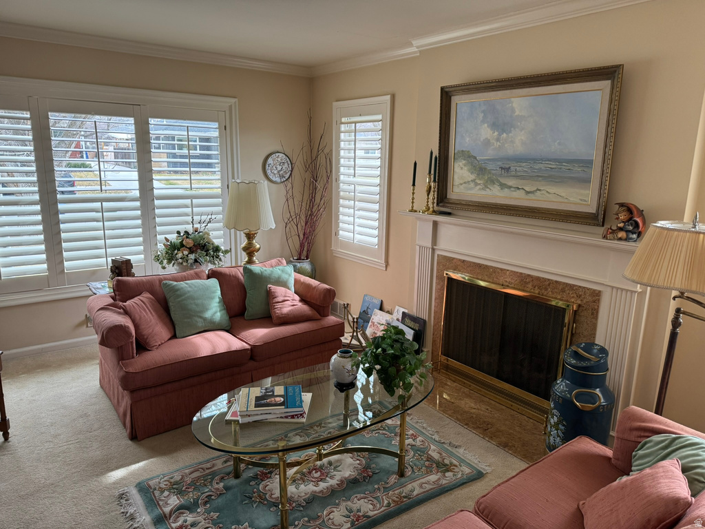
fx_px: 489
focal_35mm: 24
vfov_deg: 56.8
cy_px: 264
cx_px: 352
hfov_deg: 71.6
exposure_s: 1/121
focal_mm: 6.76
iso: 160
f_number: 1.78
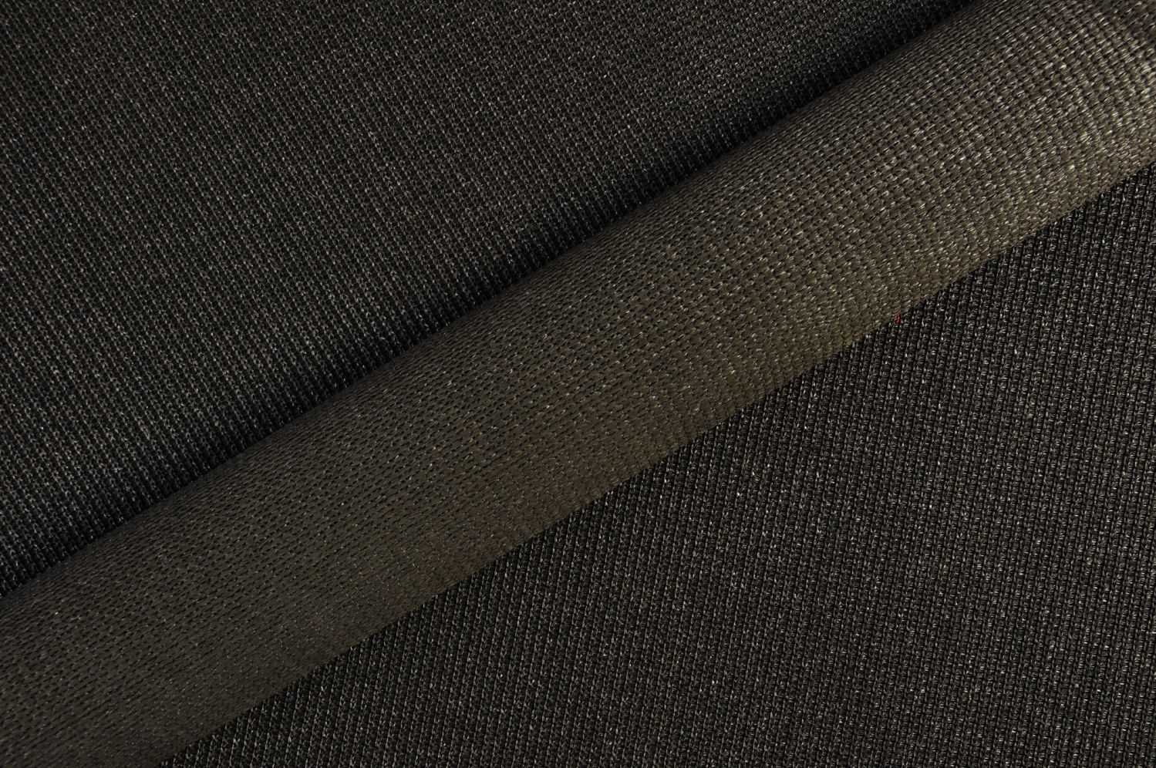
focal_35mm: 57
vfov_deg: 23.7
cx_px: 578
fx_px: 1828
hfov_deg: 35.1
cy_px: 384
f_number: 11
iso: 200
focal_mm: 38
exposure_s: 1/40
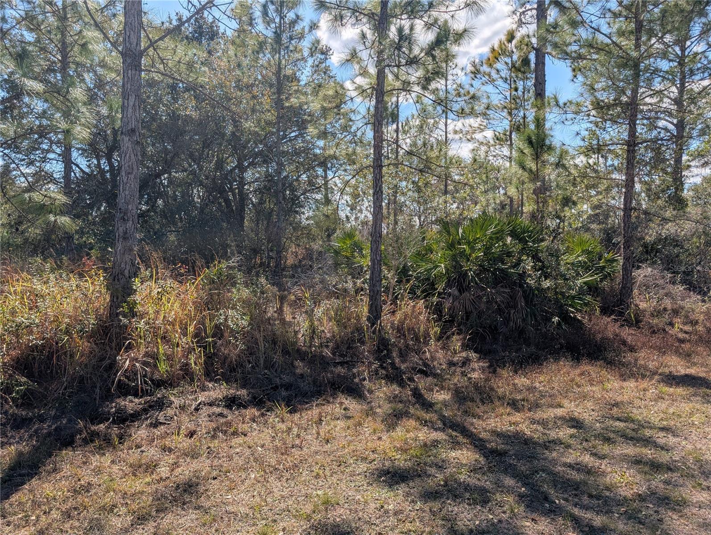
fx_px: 494
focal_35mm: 24
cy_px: 268
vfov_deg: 56.9
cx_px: 356
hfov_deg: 71.5
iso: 20
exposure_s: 1/10638
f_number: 1.68
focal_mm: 6.9
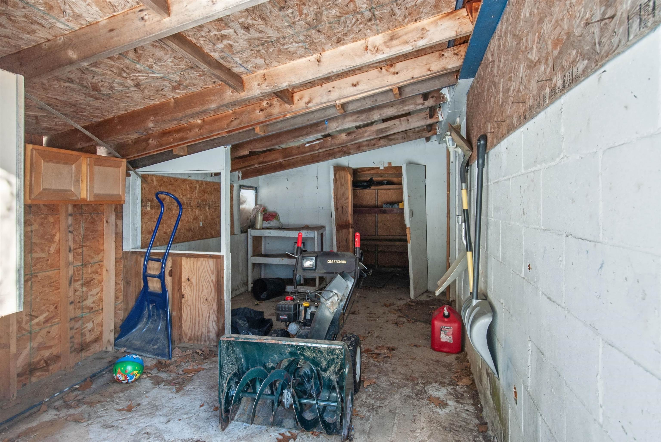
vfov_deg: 67.5
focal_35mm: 18
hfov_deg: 89.9
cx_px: 330
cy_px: 221
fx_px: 331
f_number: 11
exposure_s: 1/20
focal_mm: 12
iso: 200
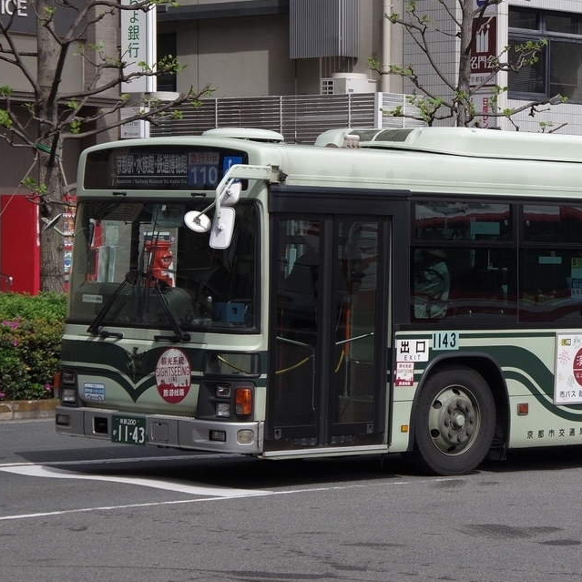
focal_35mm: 127
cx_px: 521
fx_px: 2412
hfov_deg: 13.6
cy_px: 266
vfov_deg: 13.8
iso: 200
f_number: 8
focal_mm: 53
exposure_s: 1/320
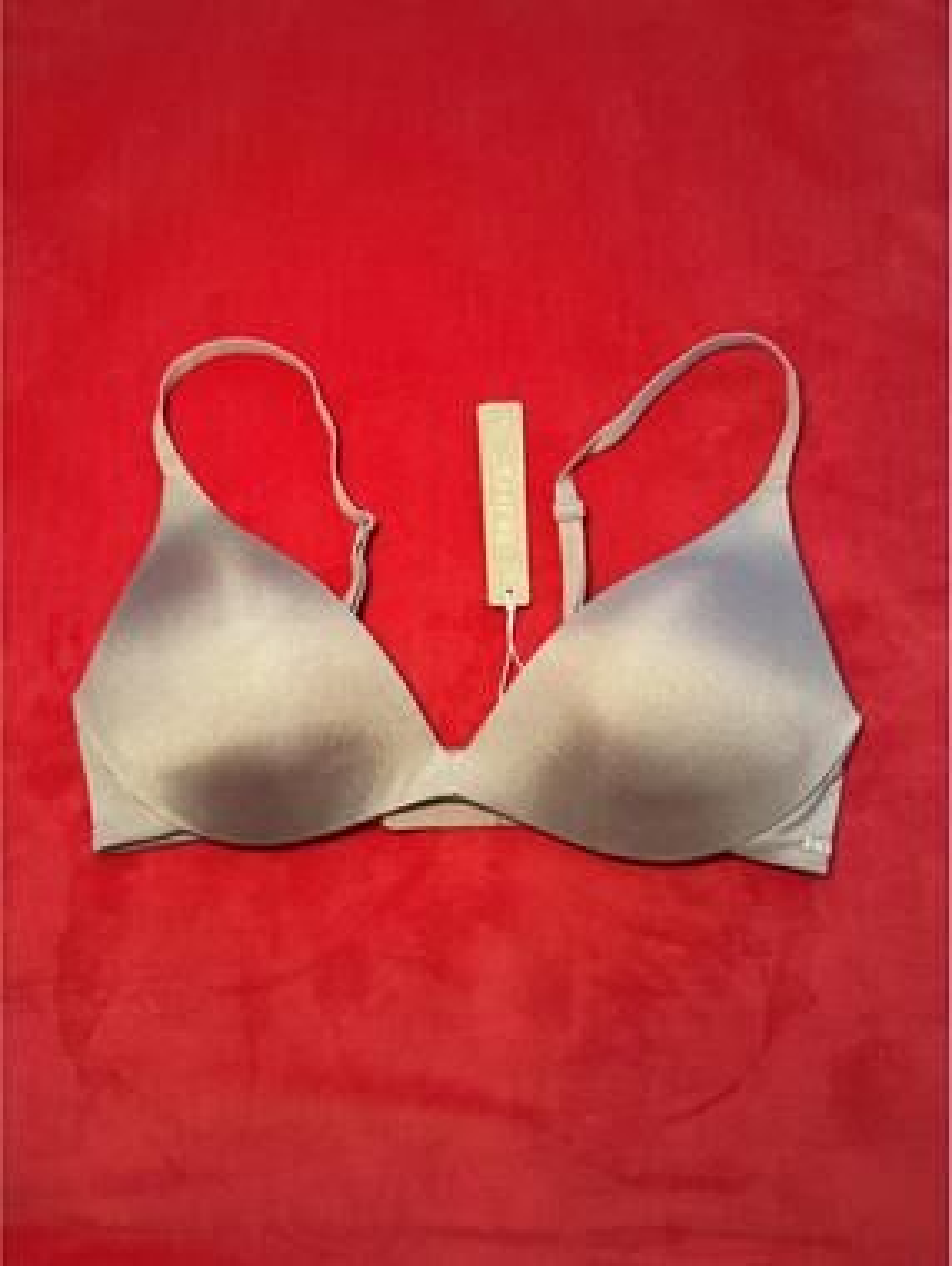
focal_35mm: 24
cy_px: 633
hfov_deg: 56.9
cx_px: 476
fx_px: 878
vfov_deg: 71.5
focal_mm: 6.76
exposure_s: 1/60
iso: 250
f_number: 1.78
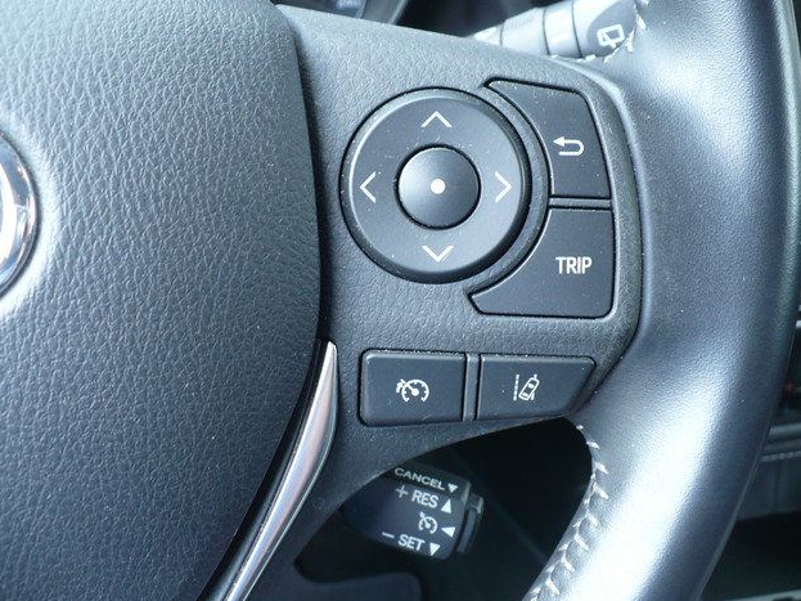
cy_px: 306
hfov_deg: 49.0
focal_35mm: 38
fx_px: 879
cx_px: 396
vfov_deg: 37.7
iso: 125
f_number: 2.8
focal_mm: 6.1
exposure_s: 1/30
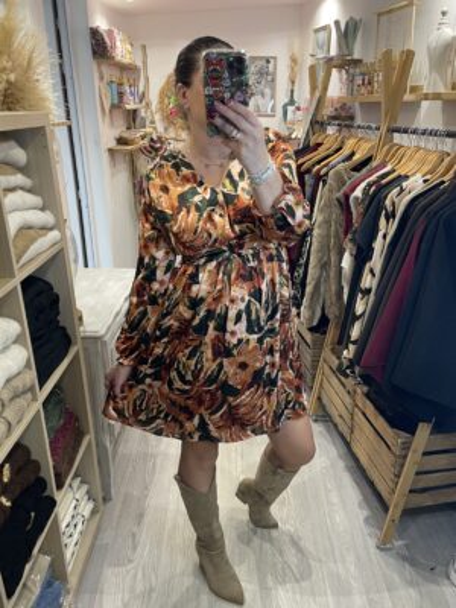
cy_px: 304
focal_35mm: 25
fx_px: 439
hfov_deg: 54.9
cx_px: 228
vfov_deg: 69.4
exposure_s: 1/50
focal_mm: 5.1
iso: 125
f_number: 1.6
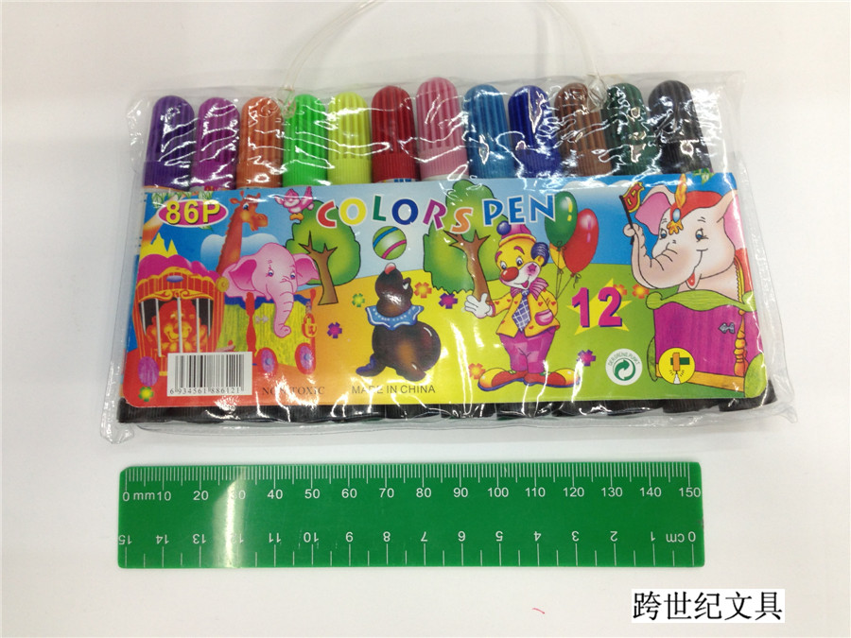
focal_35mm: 33
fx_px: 811
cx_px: 426
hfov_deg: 55.4
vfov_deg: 42.9
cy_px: 319
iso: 50
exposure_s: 1/20
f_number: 2.4
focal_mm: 4.13
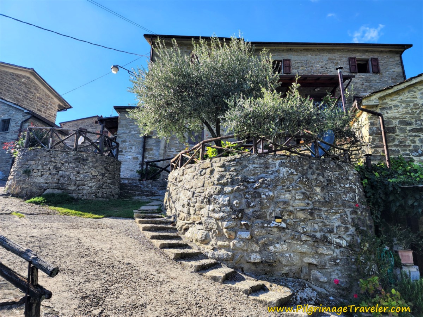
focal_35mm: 23
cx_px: 212
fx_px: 281
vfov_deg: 58.9
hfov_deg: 73.9
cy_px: 158
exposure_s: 1/421
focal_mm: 6.4
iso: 12
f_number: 1.8
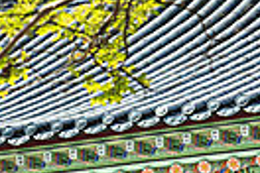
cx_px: -316
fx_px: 2954
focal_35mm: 409
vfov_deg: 3.4
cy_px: 145
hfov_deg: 4.9
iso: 100
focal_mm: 90
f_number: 5.6
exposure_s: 1/200
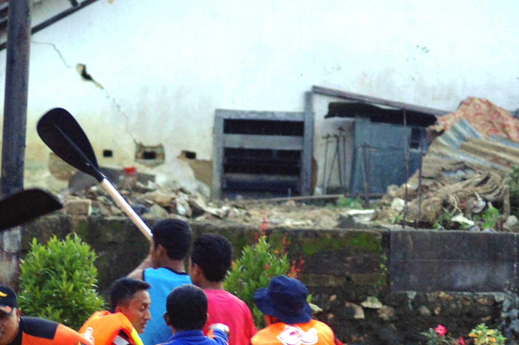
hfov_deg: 3.8
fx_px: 7793
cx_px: 25
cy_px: 325
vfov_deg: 2.5
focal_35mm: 541
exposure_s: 1/50
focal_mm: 155
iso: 400
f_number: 3.2
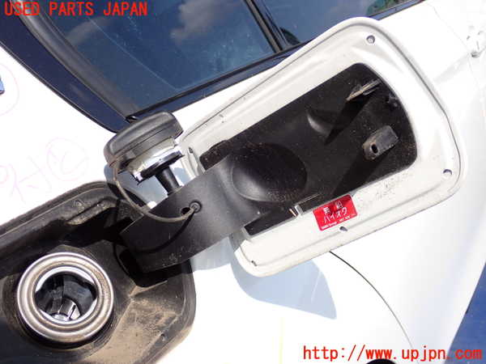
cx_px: 243
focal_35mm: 47
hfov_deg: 40.4
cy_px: 182
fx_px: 660
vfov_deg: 30.9
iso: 100
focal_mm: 8.4
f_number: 3.1
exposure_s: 1/640
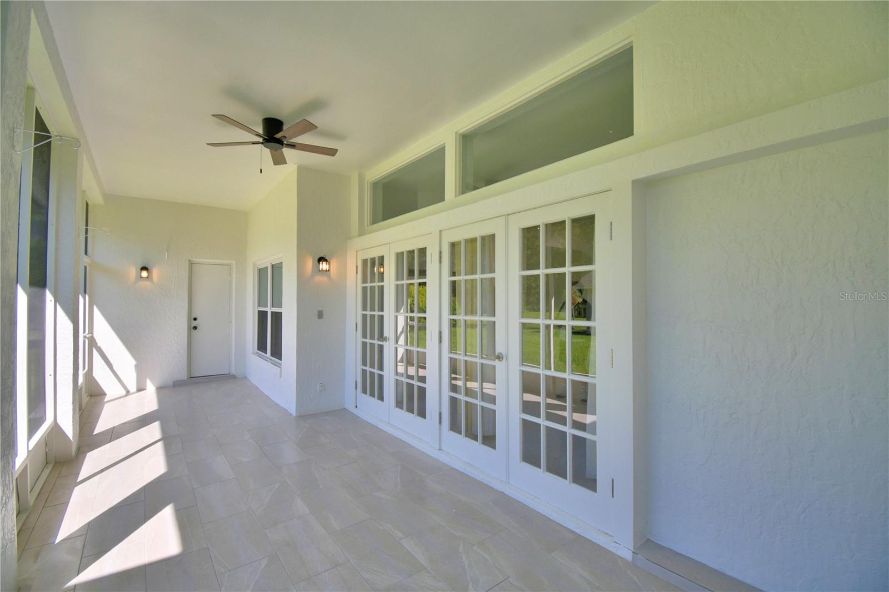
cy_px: 296
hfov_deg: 100.4
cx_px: 444
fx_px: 370
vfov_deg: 77.3
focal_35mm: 15
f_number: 4.5
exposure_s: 1/500
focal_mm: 10
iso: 180
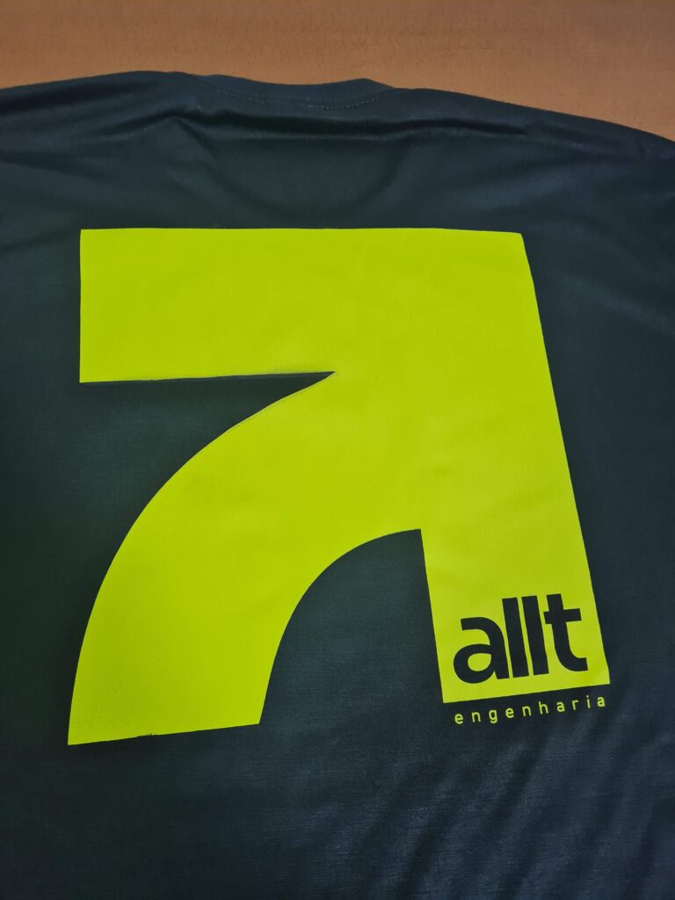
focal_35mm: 26
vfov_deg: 67.3
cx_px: 338
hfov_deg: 53.1
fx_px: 676
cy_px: 450
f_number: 1.8
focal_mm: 5.4
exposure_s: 1/60
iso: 200
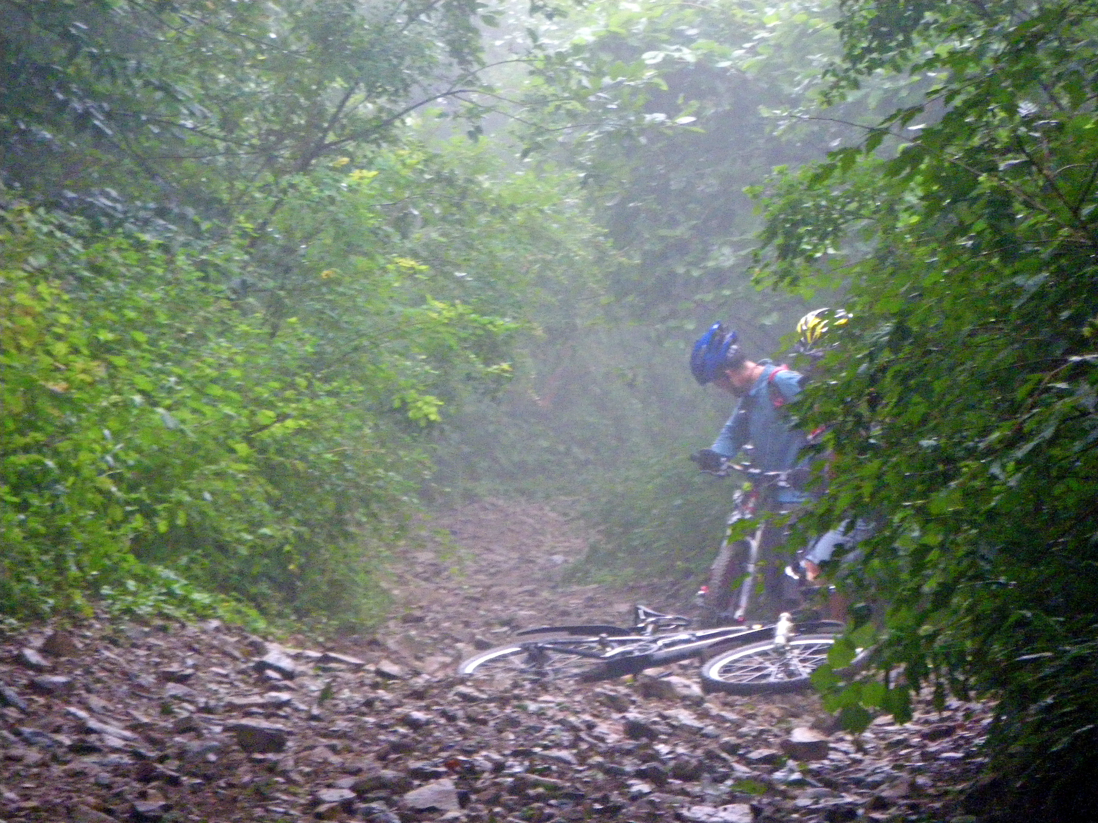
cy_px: 412
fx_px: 4441
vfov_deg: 10.6
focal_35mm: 140
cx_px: 549
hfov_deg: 14.1
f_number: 5.5
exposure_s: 1/60
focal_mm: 25
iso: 800
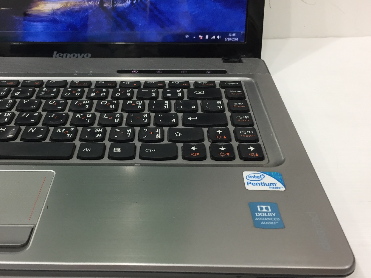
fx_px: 407
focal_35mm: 38
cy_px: 148
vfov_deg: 37.7
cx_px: 146
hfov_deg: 48.6
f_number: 2.2
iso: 100
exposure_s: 1/33
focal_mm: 4.15
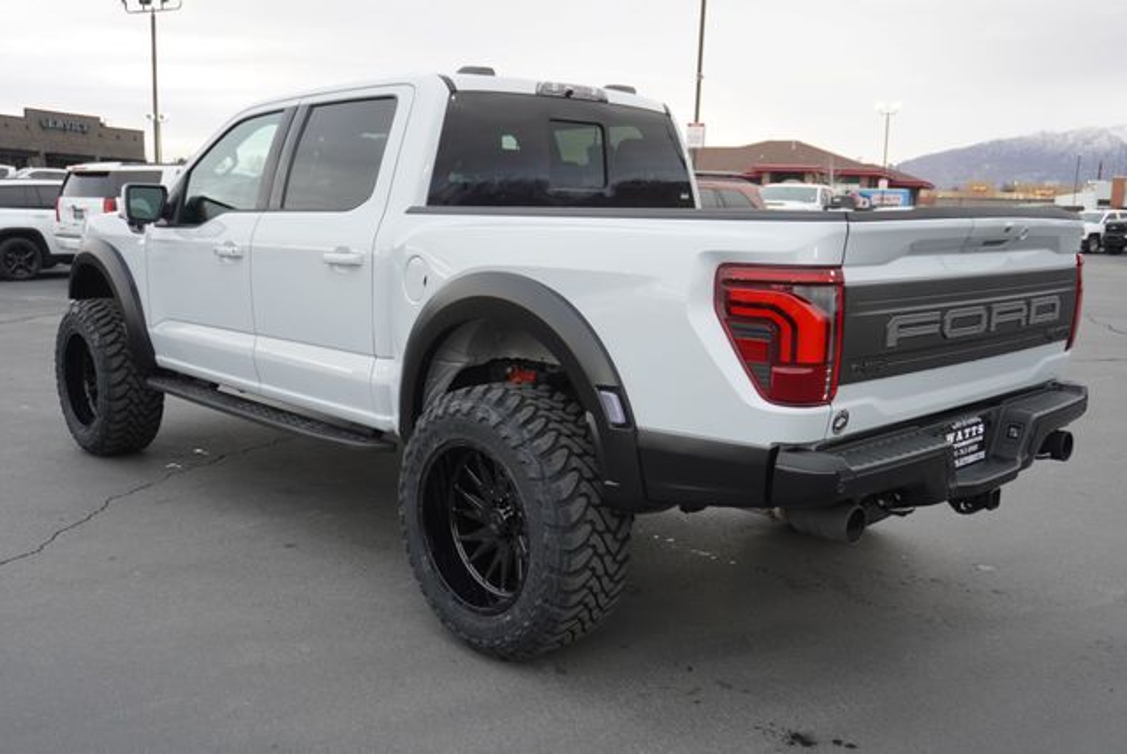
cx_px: 564
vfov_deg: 40.0
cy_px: 377
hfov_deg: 57.2
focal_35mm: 33
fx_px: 1034
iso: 250
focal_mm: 22
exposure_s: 1/60
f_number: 4
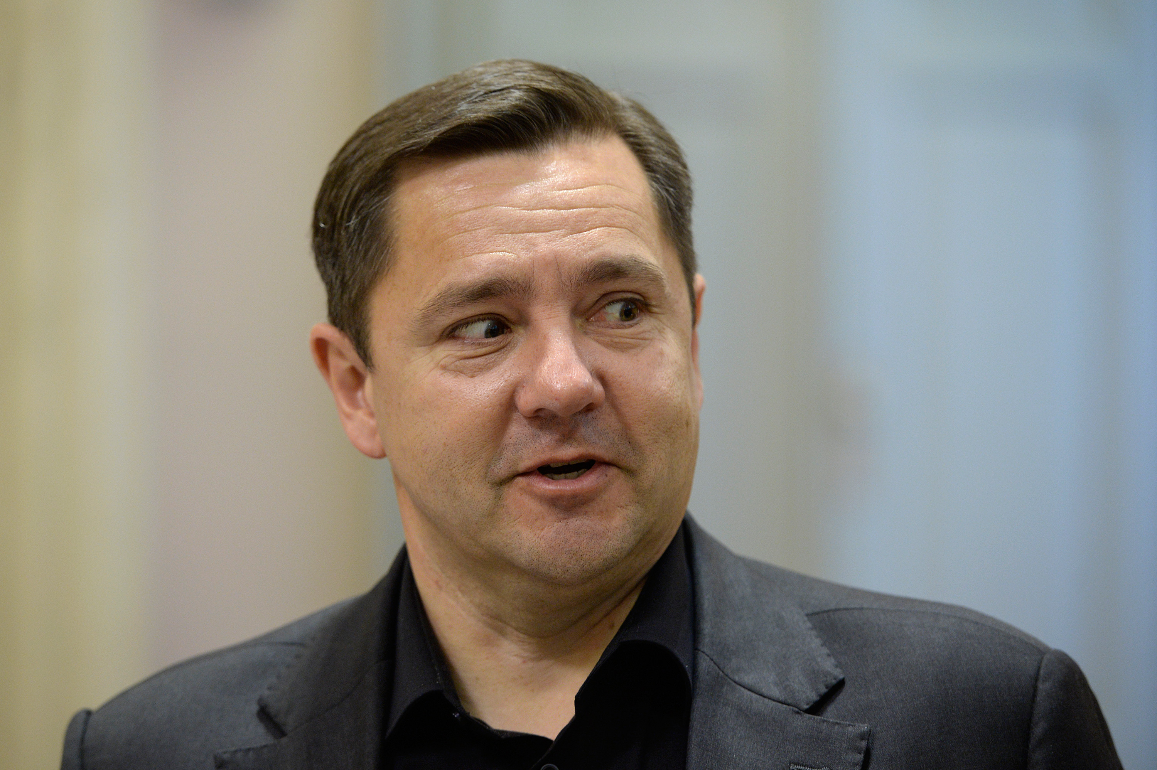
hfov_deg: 12.5
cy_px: 385
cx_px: 578
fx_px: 5300
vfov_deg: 8.3
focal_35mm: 165
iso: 2000
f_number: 3.2
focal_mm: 165
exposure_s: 1/250
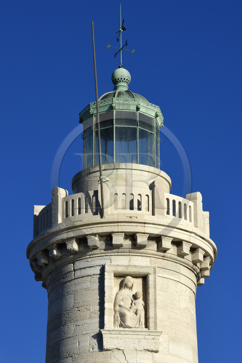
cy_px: 182
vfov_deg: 13.7
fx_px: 1512
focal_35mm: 150
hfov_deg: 9.1
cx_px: 121
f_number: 18
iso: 200
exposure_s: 1/320
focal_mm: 150
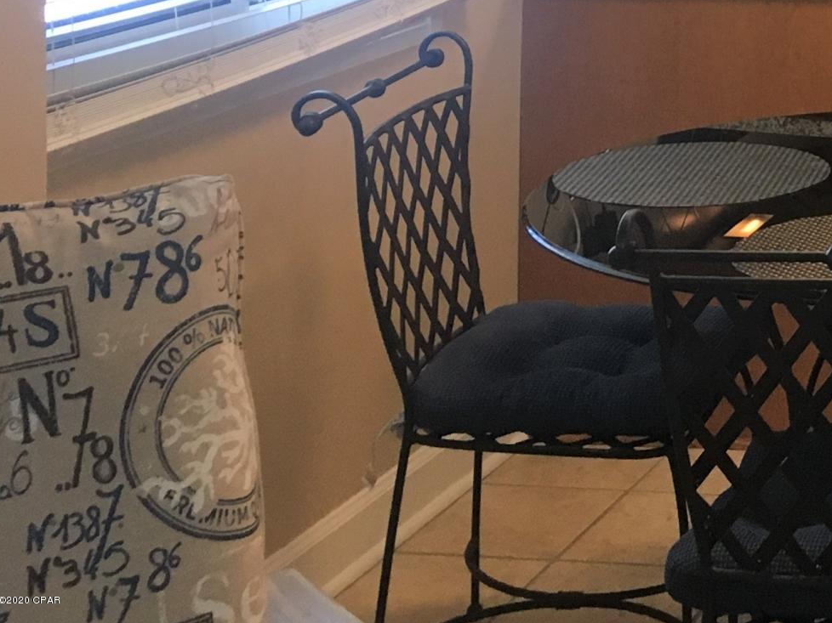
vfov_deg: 15.4
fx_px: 2139
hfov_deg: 19.1
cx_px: 1269
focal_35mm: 89
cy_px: -297
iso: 40
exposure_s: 1/30
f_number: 2.2
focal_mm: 4.15
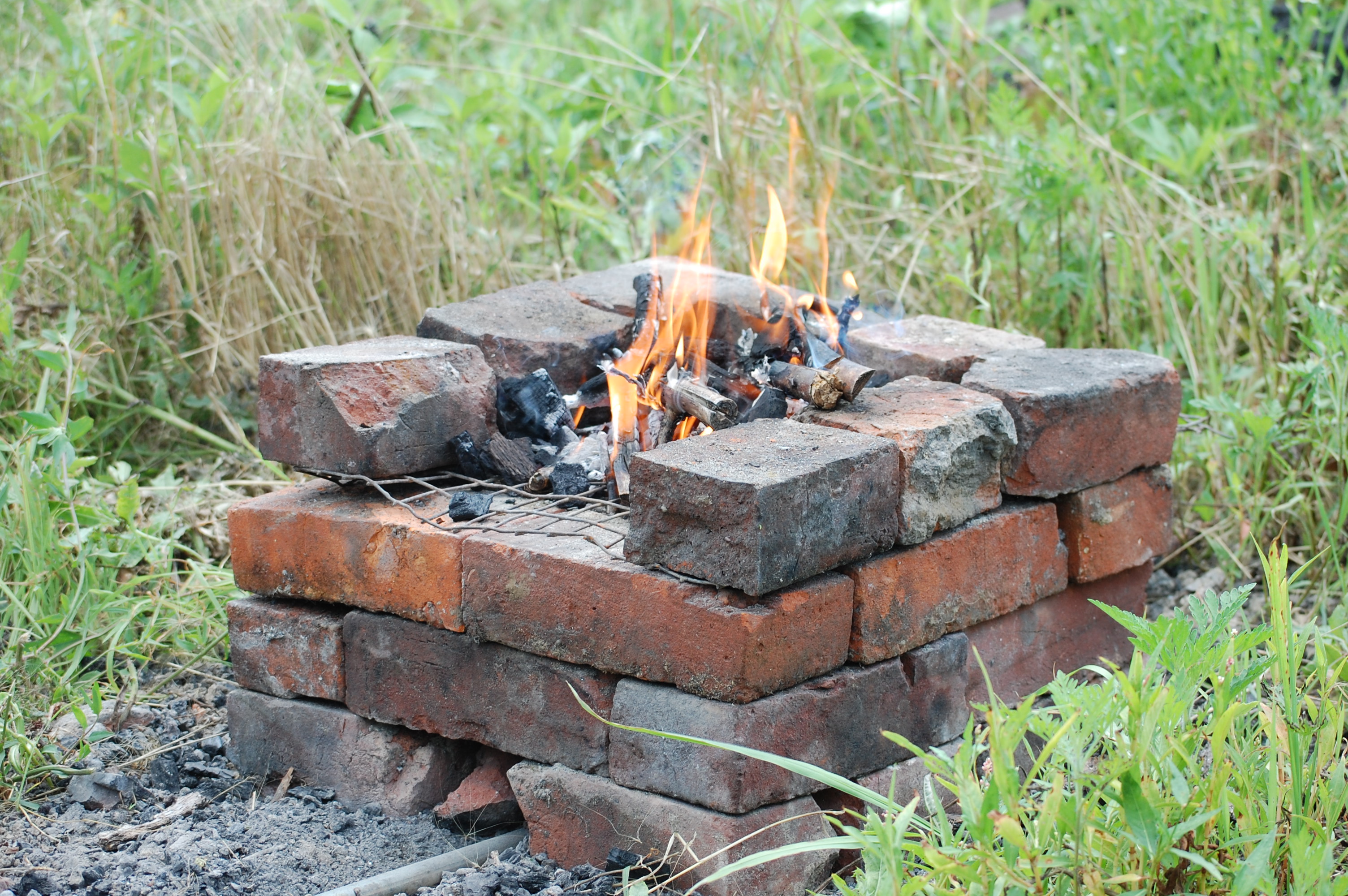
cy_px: 448
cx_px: 674
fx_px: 3086
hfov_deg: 24.6
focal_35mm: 82
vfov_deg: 16.5
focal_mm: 55
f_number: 6.3
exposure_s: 1/160
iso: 200
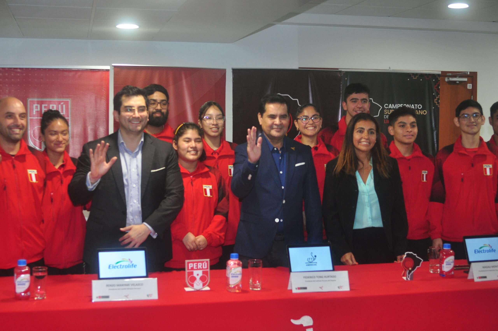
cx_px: 249
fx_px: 725
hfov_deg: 37.9
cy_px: 166
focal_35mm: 52
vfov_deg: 25.7
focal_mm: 35
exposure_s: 1/200
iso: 800
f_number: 2.8
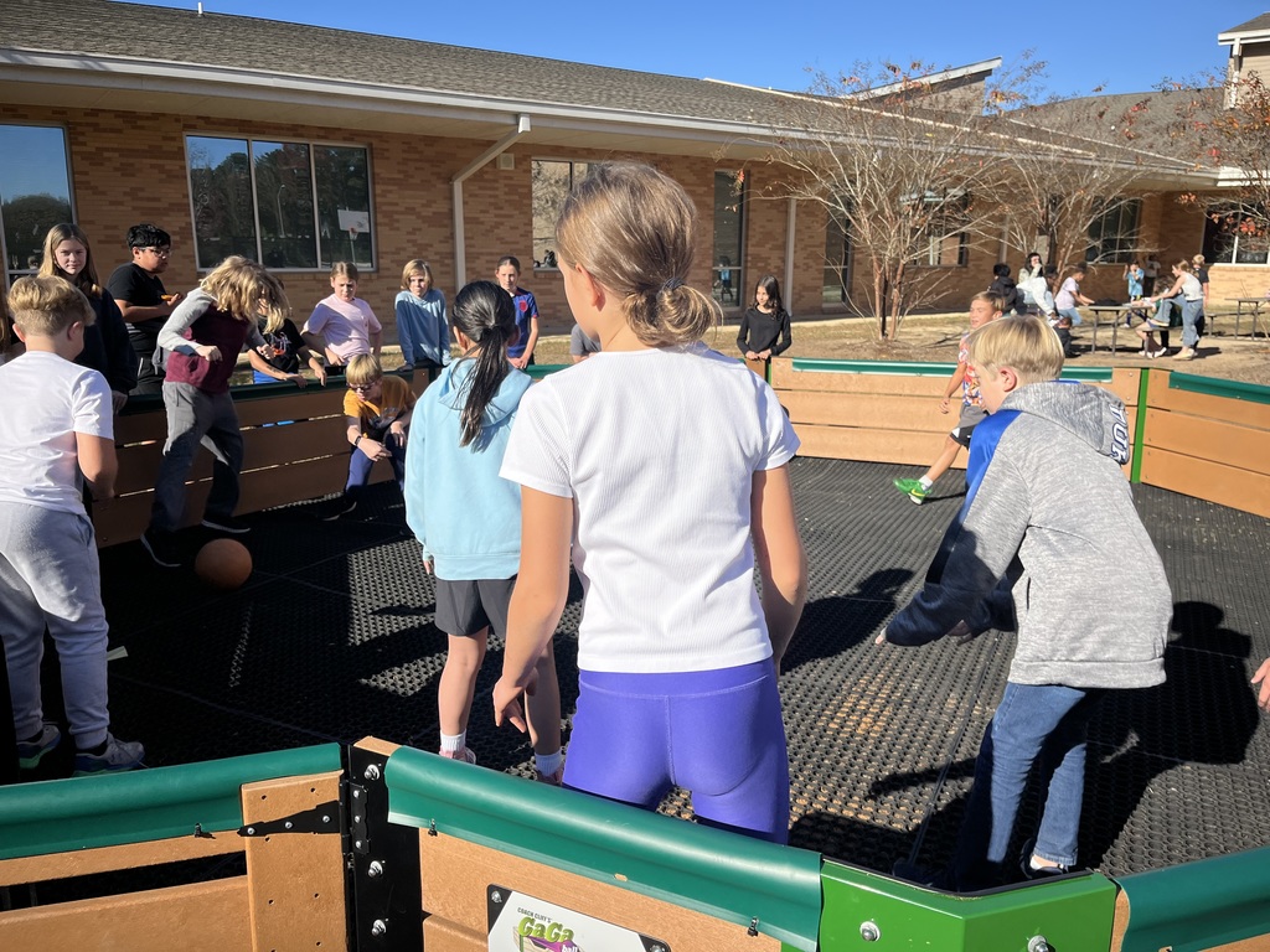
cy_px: 476
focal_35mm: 26
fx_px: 954
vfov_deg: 53.1
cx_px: 635
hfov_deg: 67.3
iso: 50
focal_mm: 5.1
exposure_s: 1/2899
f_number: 1.6
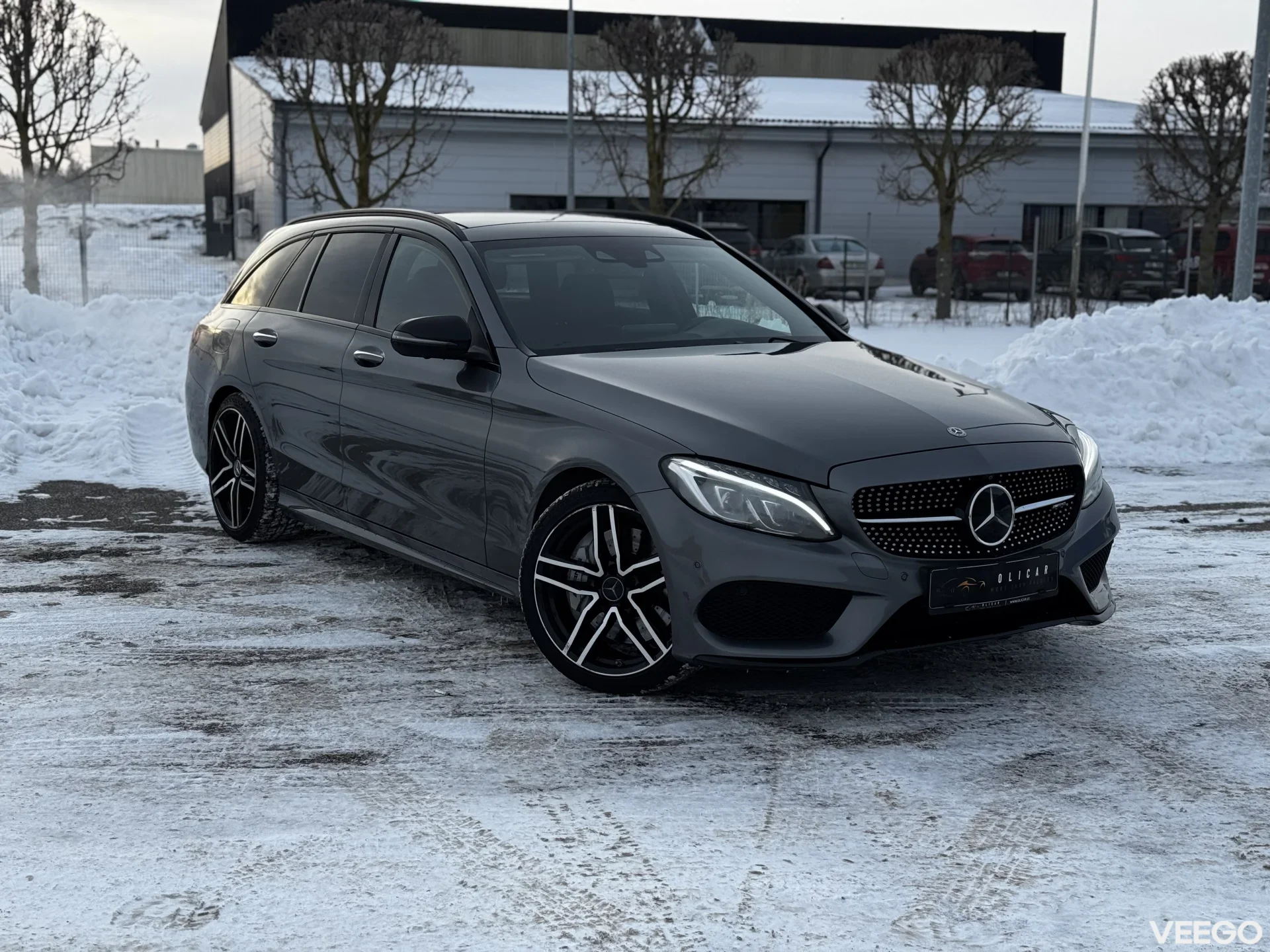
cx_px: 635
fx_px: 1761
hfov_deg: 39.7
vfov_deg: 30.3
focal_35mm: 48
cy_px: 476
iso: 64
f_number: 1.78
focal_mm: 6.76
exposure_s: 1/1152
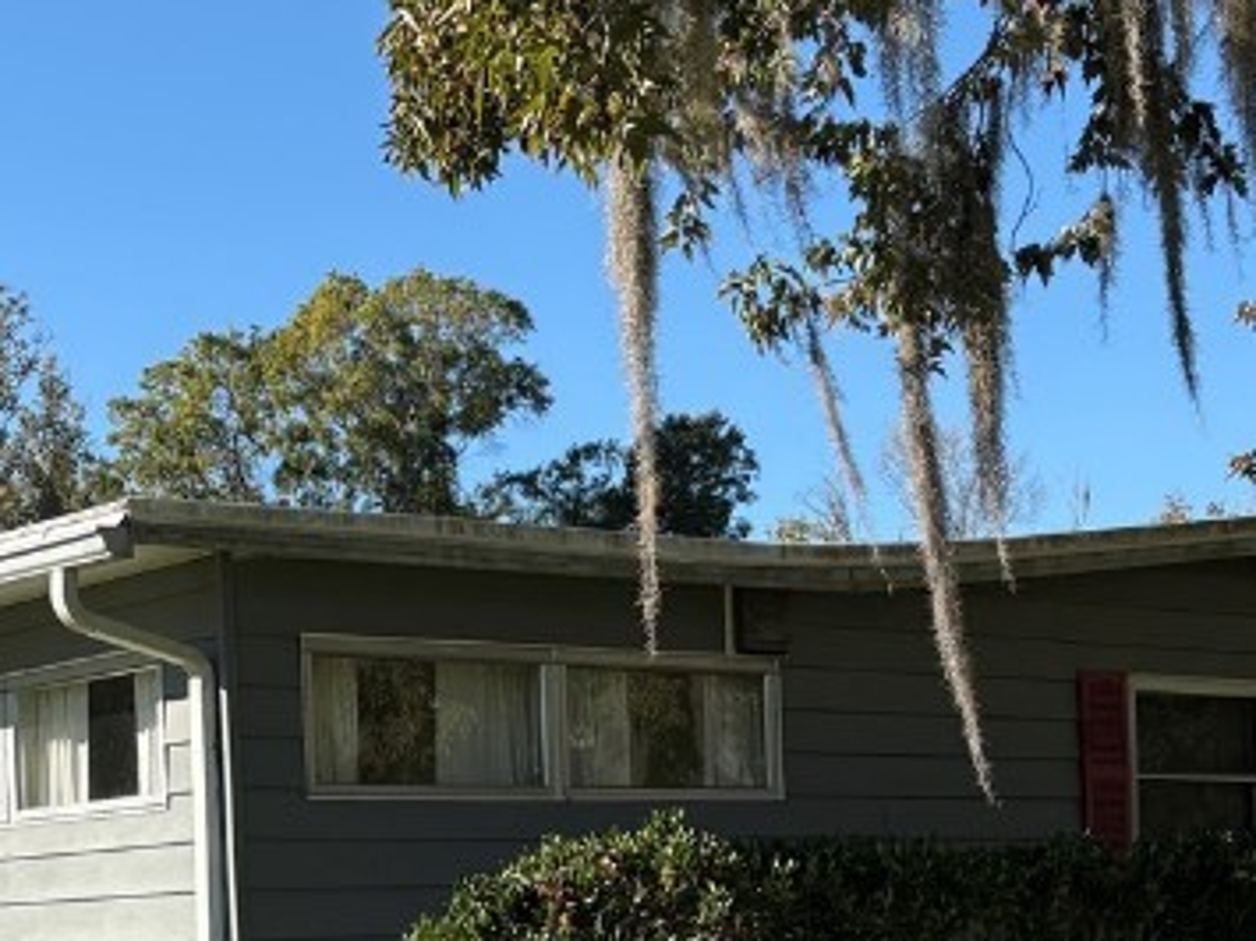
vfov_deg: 19.1
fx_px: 2720
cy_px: 937
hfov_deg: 26.0
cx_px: 538
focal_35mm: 75
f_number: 1.6
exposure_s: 1/2985
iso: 64
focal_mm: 5.96
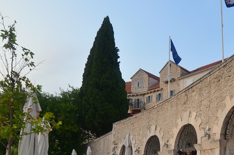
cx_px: 173
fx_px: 441
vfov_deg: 19.7
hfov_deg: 29.3
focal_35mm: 68
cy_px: 127
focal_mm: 22
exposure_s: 1/100
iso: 400
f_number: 5.6
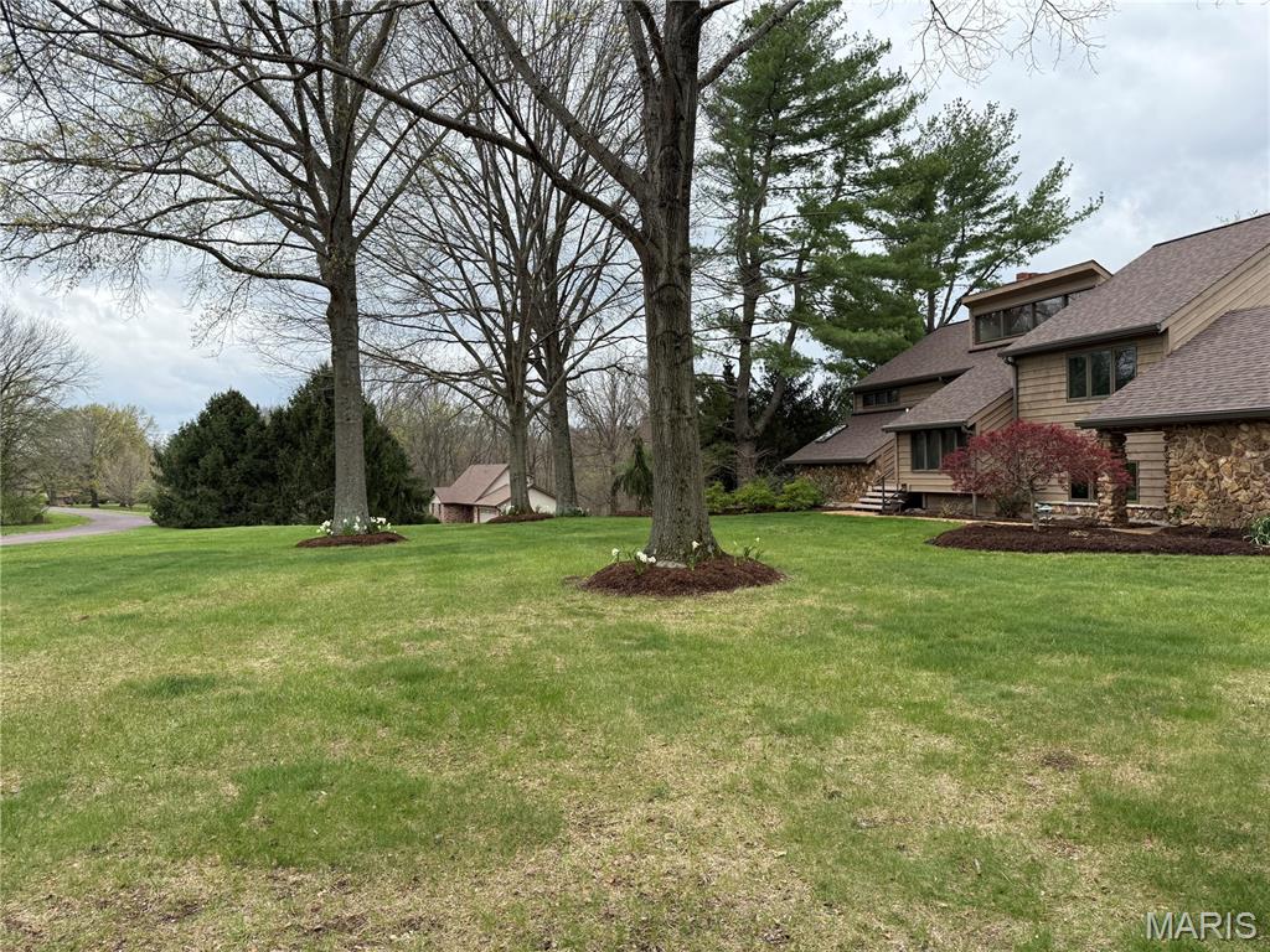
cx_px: 635
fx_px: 881
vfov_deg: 56.8
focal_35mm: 24
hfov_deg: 71.6
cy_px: 476
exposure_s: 1/2110
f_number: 1.78
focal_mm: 6.76
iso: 100
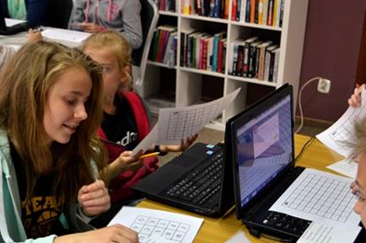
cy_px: 161
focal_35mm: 58
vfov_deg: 23.3
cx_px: 188
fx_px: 589
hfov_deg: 34.5
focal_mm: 24
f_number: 4
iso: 800
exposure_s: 1/60
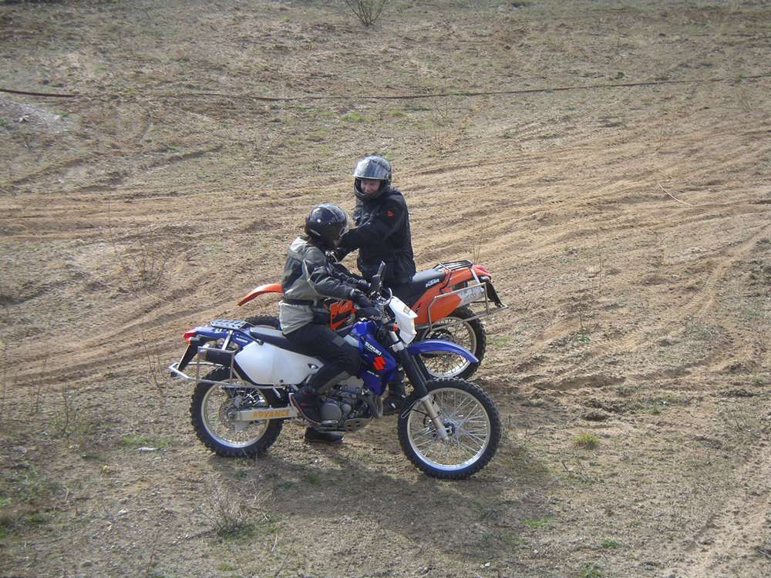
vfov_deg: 14.2
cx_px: 386
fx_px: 2316
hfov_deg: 18.9
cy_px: 289
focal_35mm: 104
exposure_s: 1/200
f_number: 3.9
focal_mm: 16
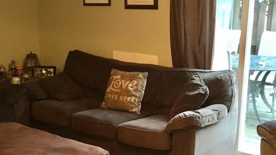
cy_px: 128
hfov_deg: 32.3
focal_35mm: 65
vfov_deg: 18.3
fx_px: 476
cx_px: 118
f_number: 2.2
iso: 200
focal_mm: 4.15
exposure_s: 1/20
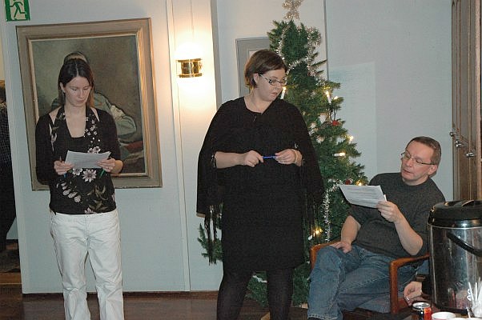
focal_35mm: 60
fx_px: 802
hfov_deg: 33.4
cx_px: 241
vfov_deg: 22.6
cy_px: 160
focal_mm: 40
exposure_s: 1/60
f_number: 5
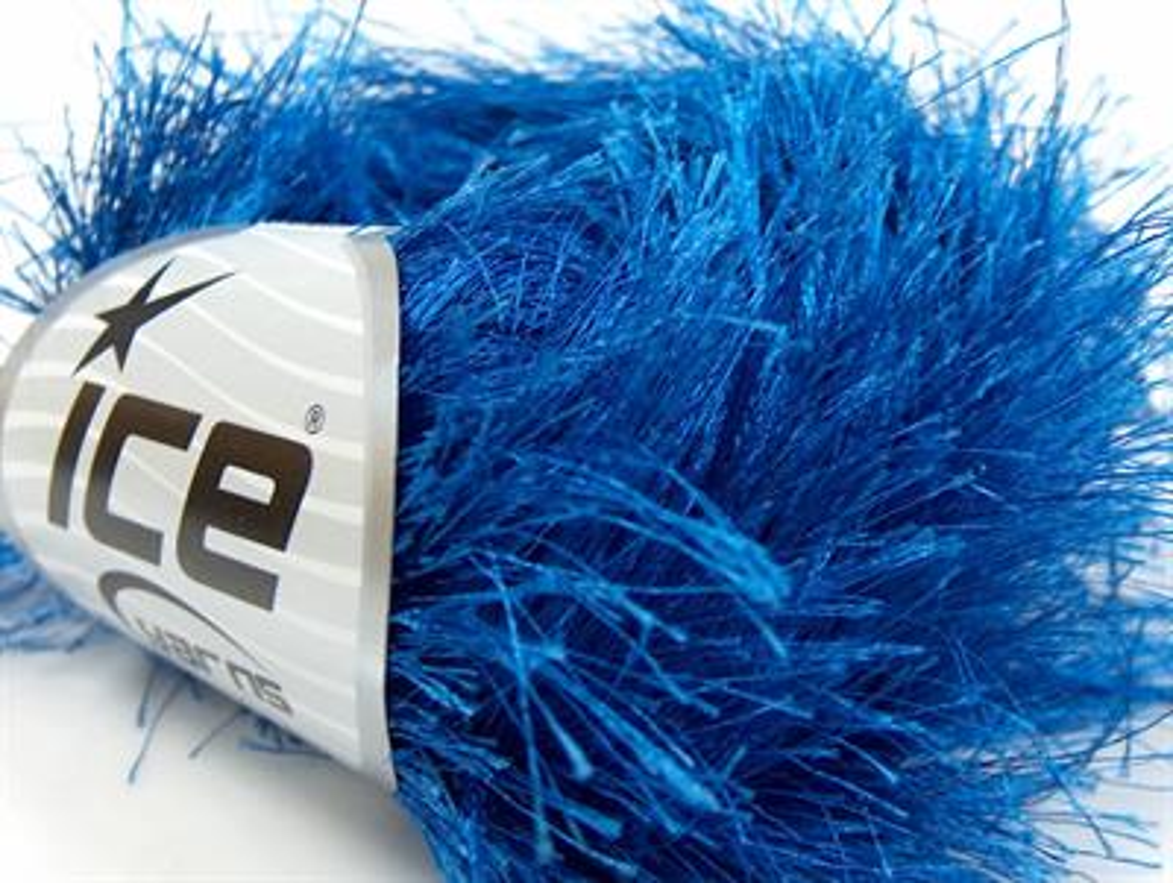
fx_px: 2070
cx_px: 586
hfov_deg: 31.6
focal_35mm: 61
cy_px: 442
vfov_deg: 24.1
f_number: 2.9
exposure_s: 1/5.09
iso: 100
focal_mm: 12.53
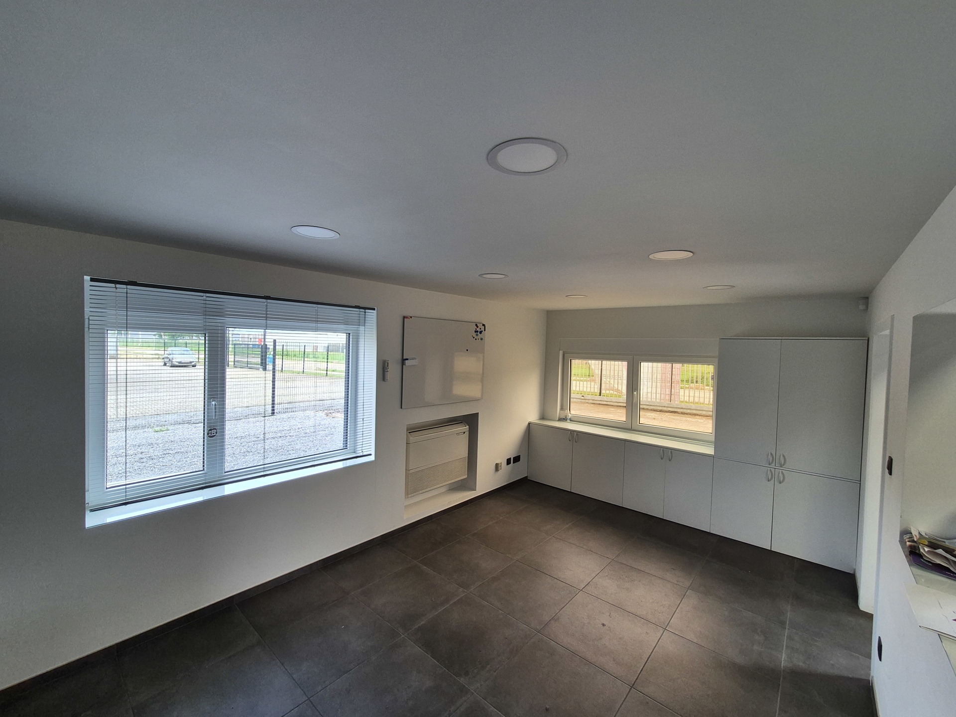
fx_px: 359
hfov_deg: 106.2
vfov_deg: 89.9
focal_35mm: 13
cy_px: 358
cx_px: 478
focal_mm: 2.2
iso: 80
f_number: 2.2
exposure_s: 1/100
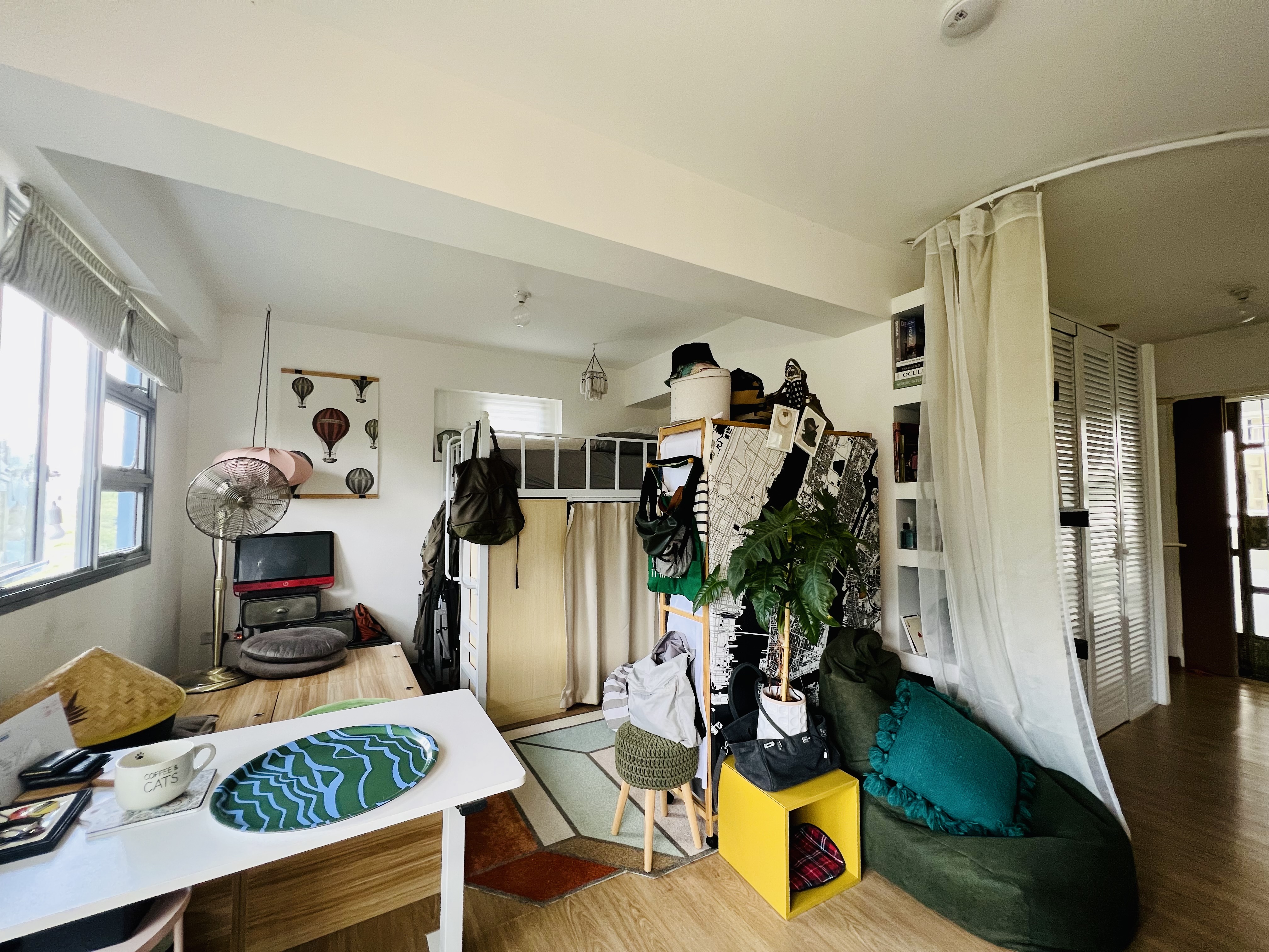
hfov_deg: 106.2
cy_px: 476
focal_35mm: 13
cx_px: 634
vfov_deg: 89.9
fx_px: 477
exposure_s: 1/50
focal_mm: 1.57
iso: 160
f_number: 1.8
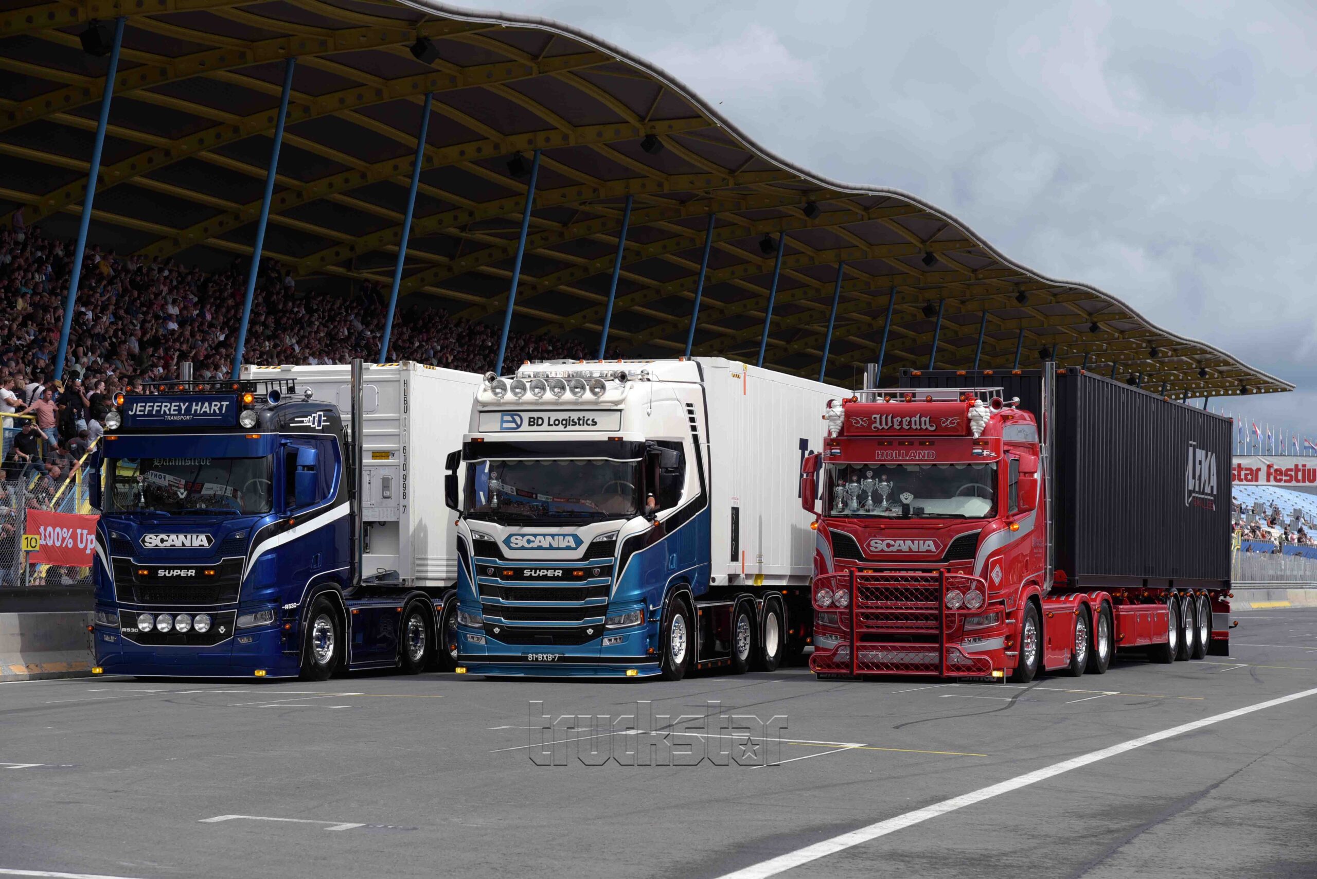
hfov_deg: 28.8
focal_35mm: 70
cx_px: 658
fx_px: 2562
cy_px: 440
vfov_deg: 19.5
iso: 100
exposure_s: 1/250
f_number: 5.6
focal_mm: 70
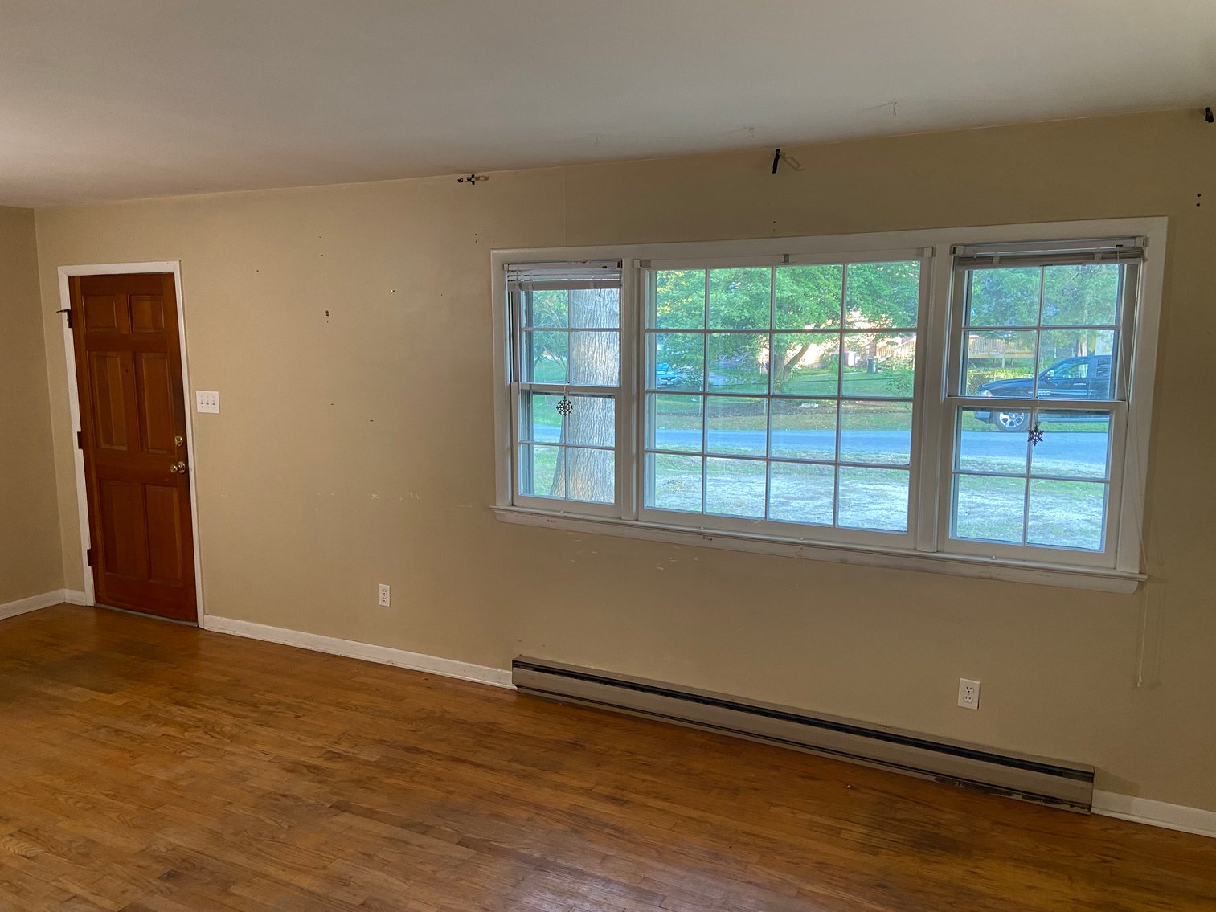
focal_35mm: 26
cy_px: 456
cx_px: 608
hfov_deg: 67.3
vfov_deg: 53.1
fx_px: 913
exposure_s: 1/60
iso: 160
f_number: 1.8
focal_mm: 4.25
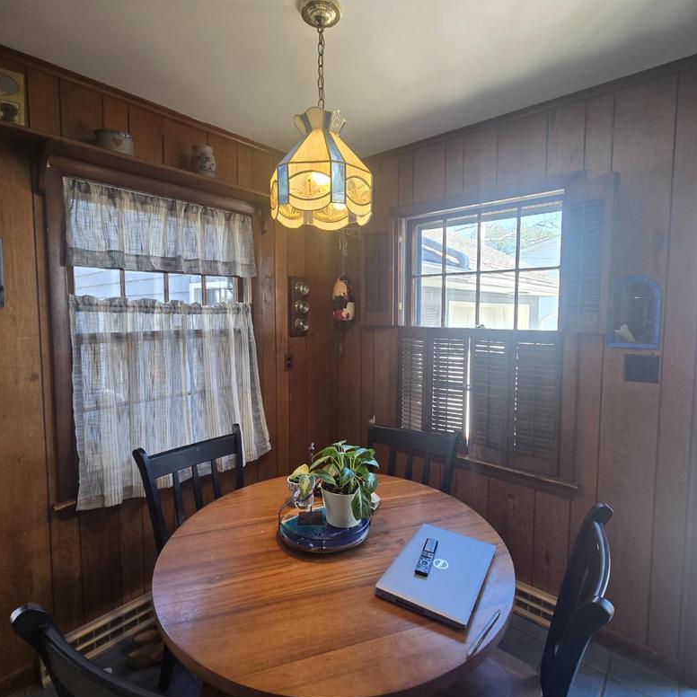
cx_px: 345
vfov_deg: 87.4
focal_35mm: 16
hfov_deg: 87.4
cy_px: 340
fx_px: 364
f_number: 2.2
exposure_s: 1/60
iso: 100
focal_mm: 2.2
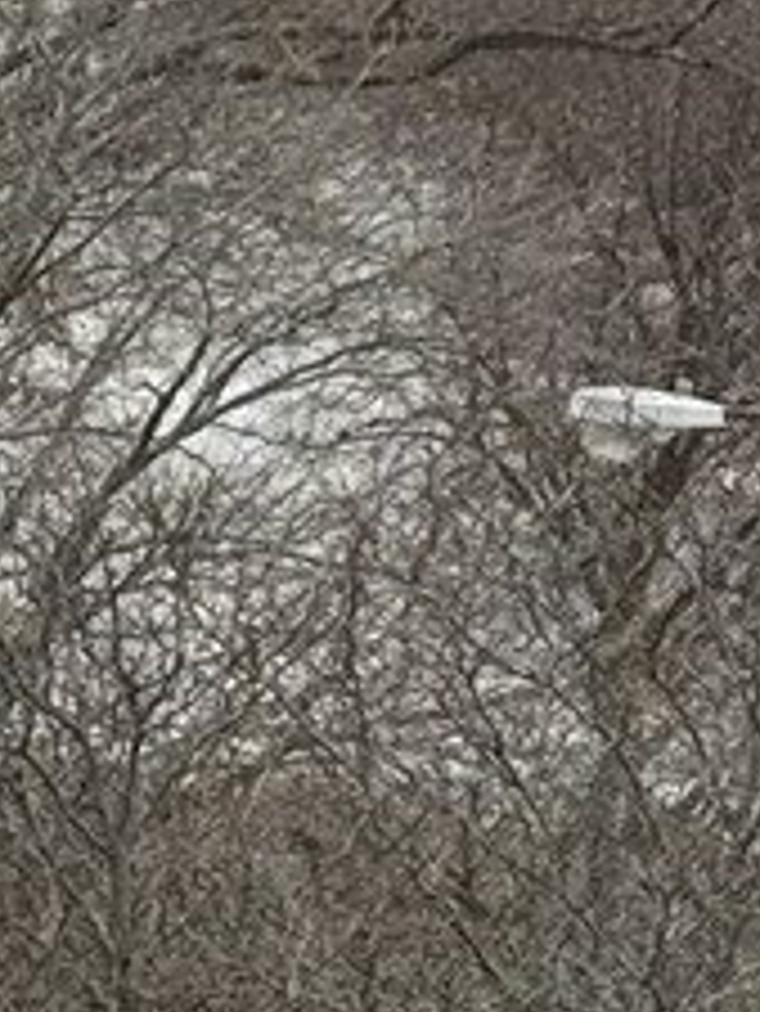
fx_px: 9593
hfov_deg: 4.5
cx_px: 1007
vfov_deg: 6.0
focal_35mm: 328
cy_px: 517
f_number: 1.78
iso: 64
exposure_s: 1/1114
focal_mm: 6.76
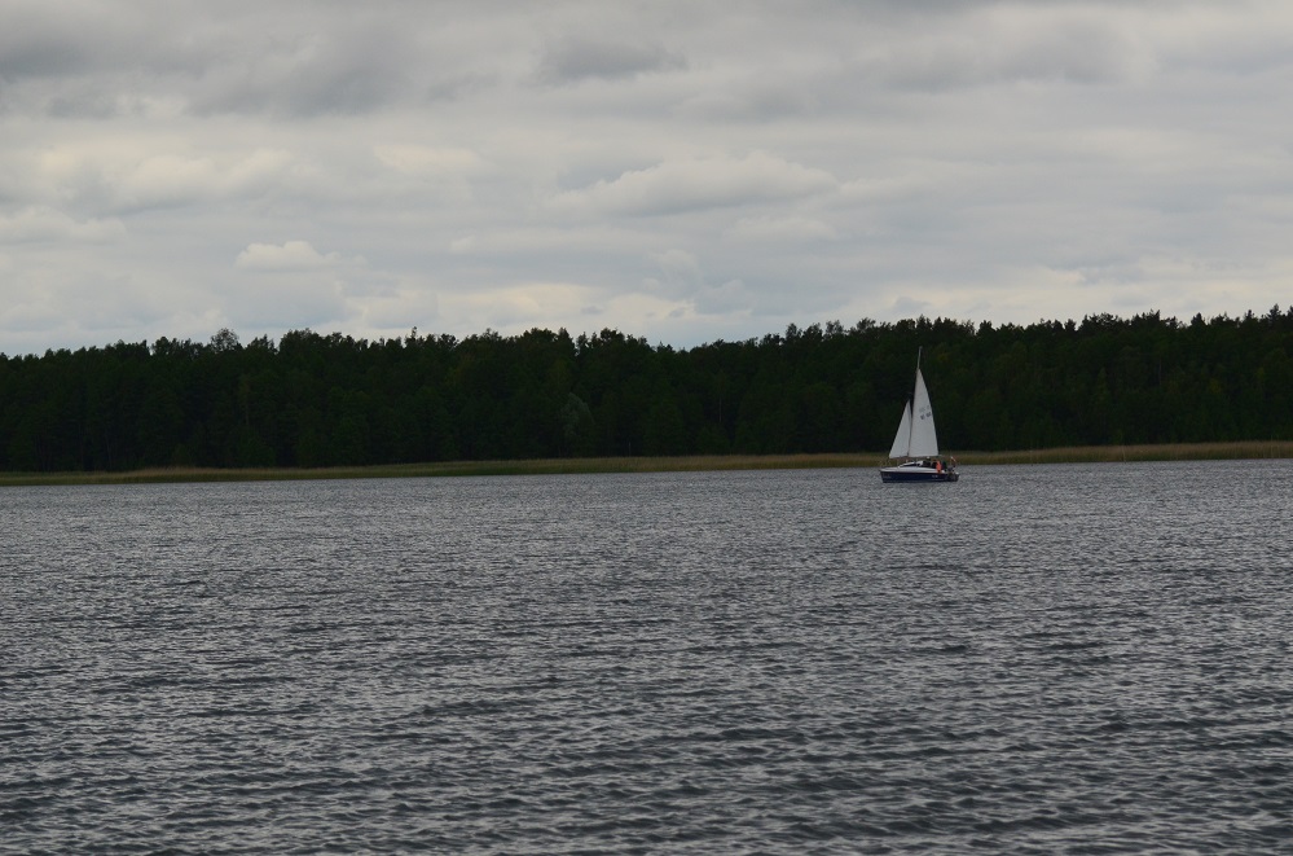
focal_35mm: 105
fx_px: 3762
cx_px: 646
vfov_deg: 13.0
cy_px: 428
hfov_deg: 19.5
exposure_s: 1/8000
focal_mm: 70
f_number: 4.5
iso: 560
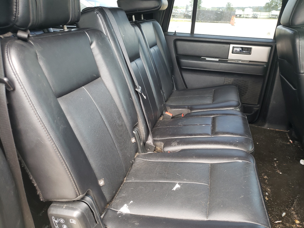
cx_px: 152
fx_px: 228
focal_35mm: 26
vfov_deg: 53.1
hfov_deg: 67.3
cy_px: 114
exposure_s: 1/60.2
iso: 57
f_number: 1.5
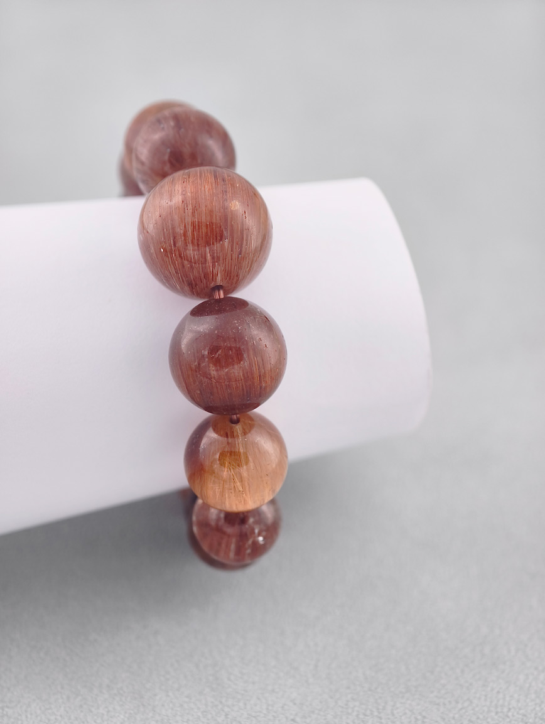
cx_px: 272
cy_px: 362
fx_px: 1780
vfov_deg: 23.0
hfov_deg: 17.4
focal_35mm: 85
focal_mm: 22.48
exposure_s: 1/160
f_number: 2.67
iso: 125
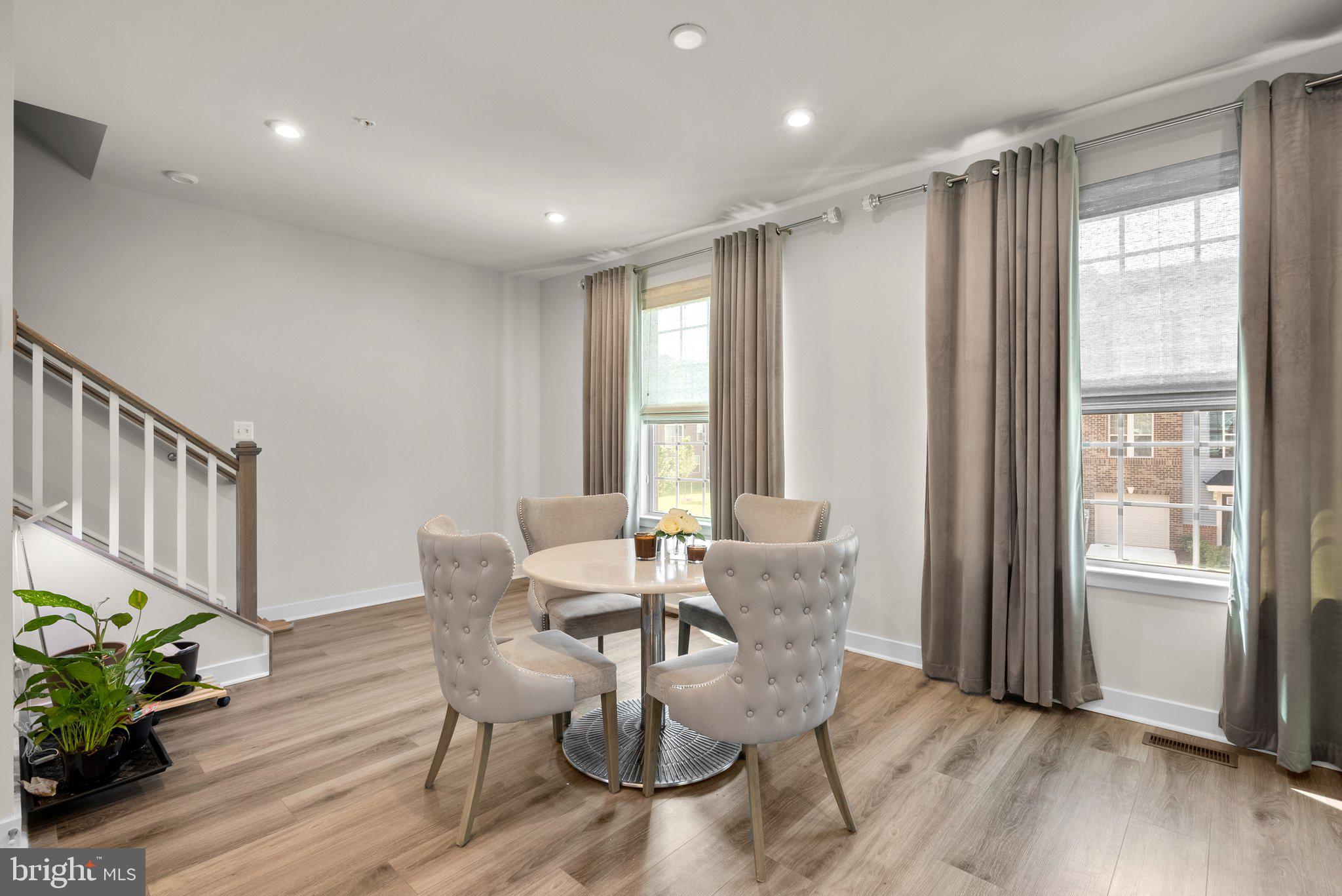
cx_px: 671
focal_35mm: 16
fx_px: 597
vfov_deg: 73.8
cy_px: 448
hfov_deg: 96.7
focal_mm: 16
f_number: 8
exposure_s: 1/10
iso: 320
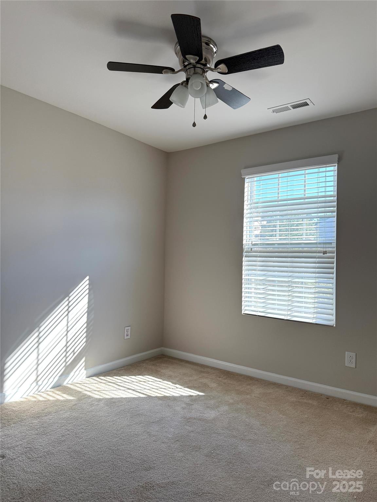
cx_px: 188
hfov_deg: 56.8
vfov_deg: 71.6
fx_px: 349
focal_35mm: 24
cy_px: 251
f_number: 1.78
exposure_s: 1/735
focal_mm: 6.76
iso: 100
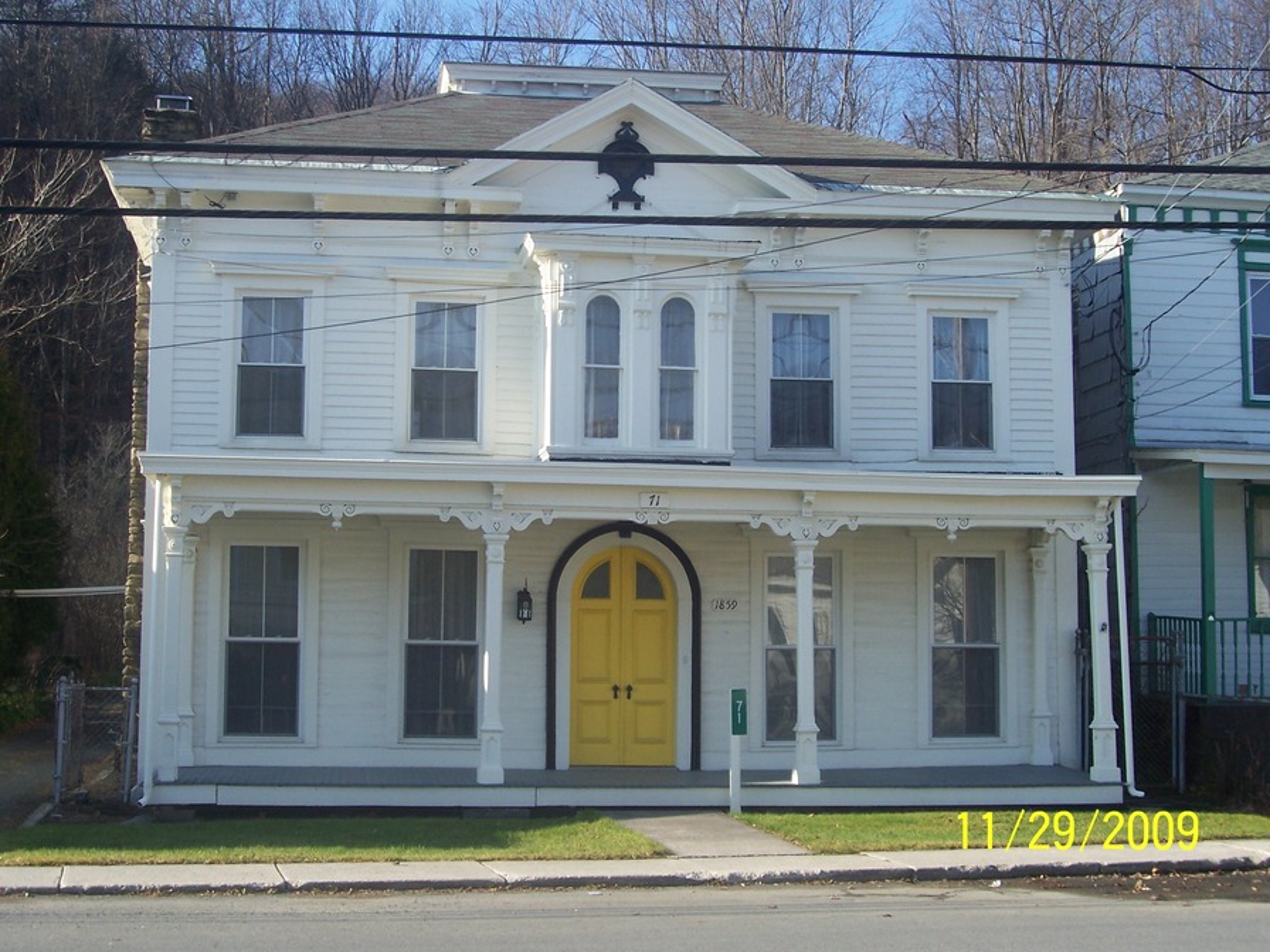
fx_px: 1944
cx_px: 635
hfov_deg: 36.2
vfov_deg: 27.5
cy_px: 476
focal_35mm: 53
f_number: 6.7
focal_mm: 8.6
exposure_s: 1/180
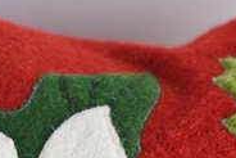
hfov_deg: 9.1
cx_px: -4
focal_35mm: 225
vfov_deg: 6.1
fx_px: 1476
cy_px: 211
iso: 400
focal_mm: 46
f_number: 5.6
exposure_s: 1/125
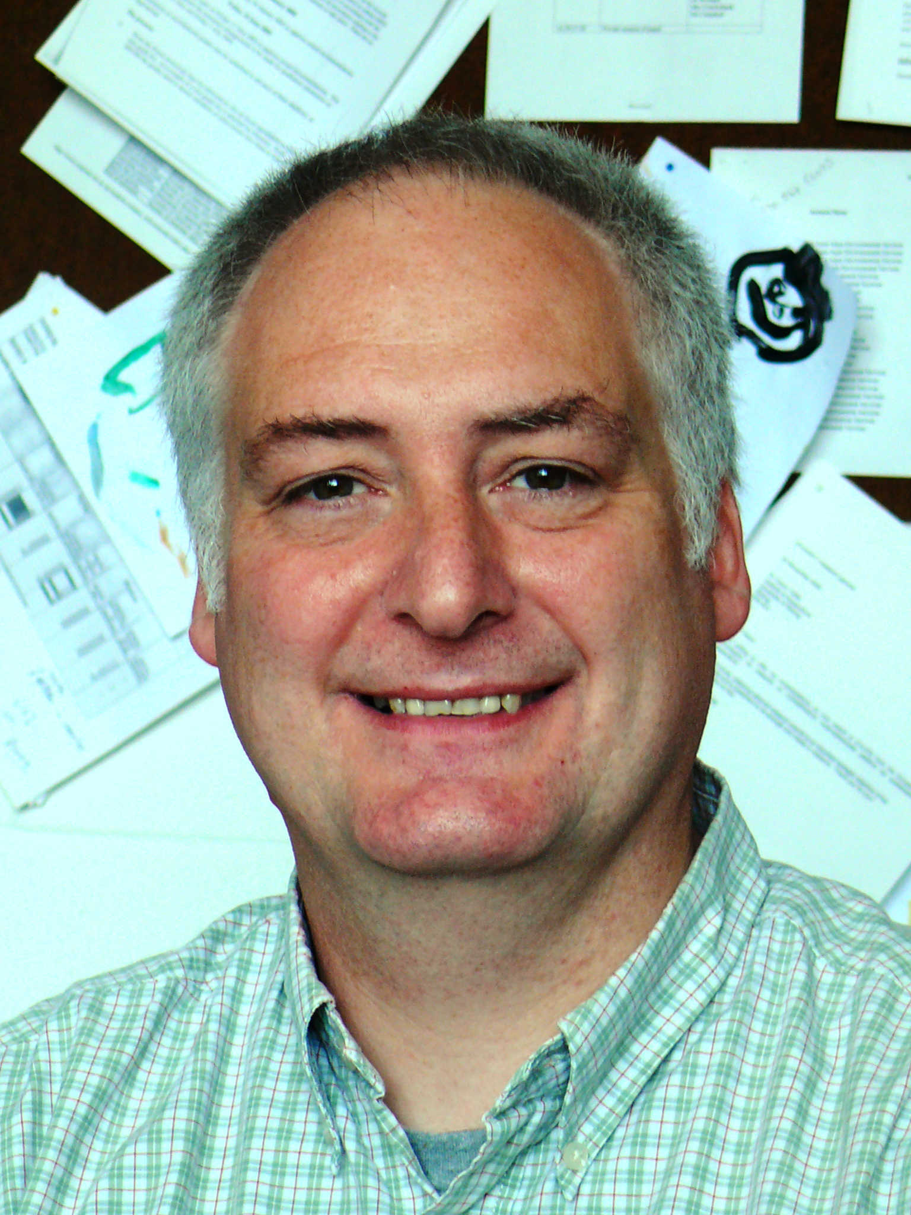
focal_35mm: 119
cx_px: 456
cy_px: 608
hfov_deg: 12.5
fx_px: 4176
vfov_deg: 16.6
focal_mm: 14.6
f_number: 3.2
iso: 100
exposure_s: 1/30
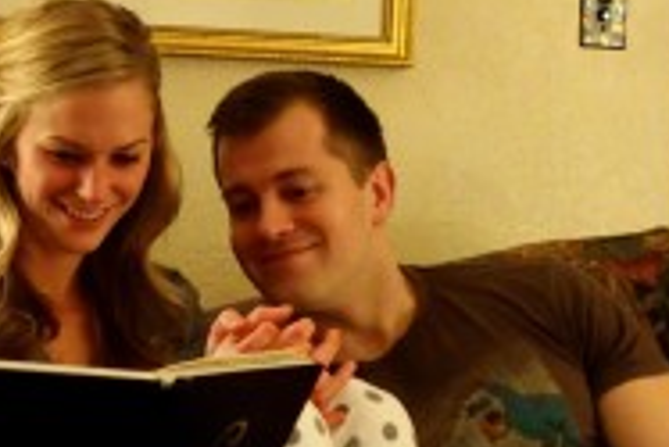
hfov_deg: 15.5
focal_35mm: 131
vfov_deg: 10.5
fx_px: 2436
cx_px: 114
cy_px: 227
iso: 1600
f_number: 2.8
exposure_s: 1/13
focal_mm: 12.94
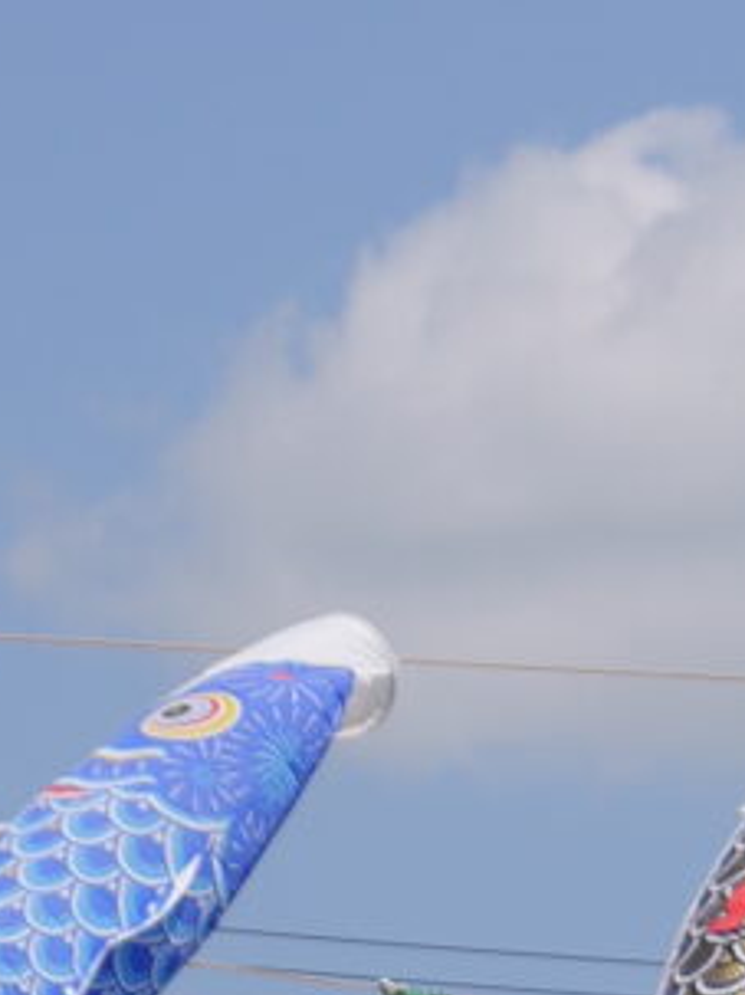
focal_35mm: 487
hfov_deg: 3.0
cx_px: 2118
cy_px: 3254
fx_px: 13985
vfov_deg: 3.9
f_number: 8
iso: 100
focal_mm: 60
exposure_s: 1/400
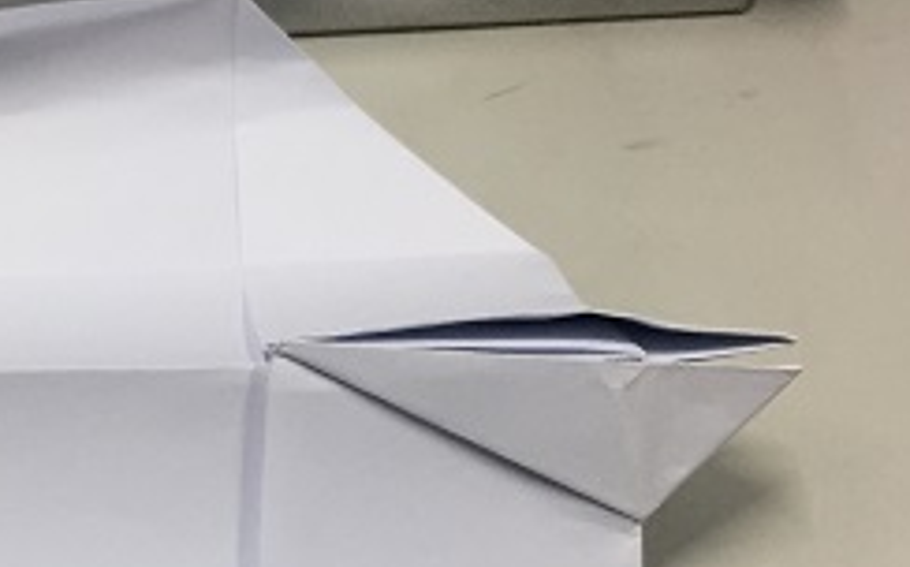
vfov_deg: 20.3
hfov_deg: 31.3
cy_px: 487
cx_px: 134
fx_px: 1561
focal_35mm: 63
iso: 125
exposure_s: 1/33
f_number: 2.2
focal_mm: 4.15
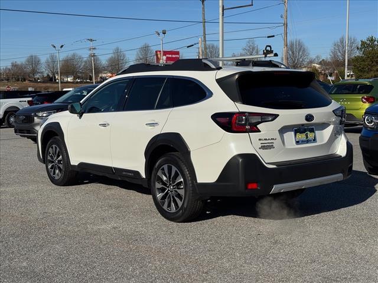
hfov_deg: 39.7
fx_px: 524
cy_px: 142
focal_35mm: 48
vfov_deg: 30.3
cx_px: 189
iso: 64
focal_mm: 6.76
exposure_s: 1/10526
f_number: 1.78
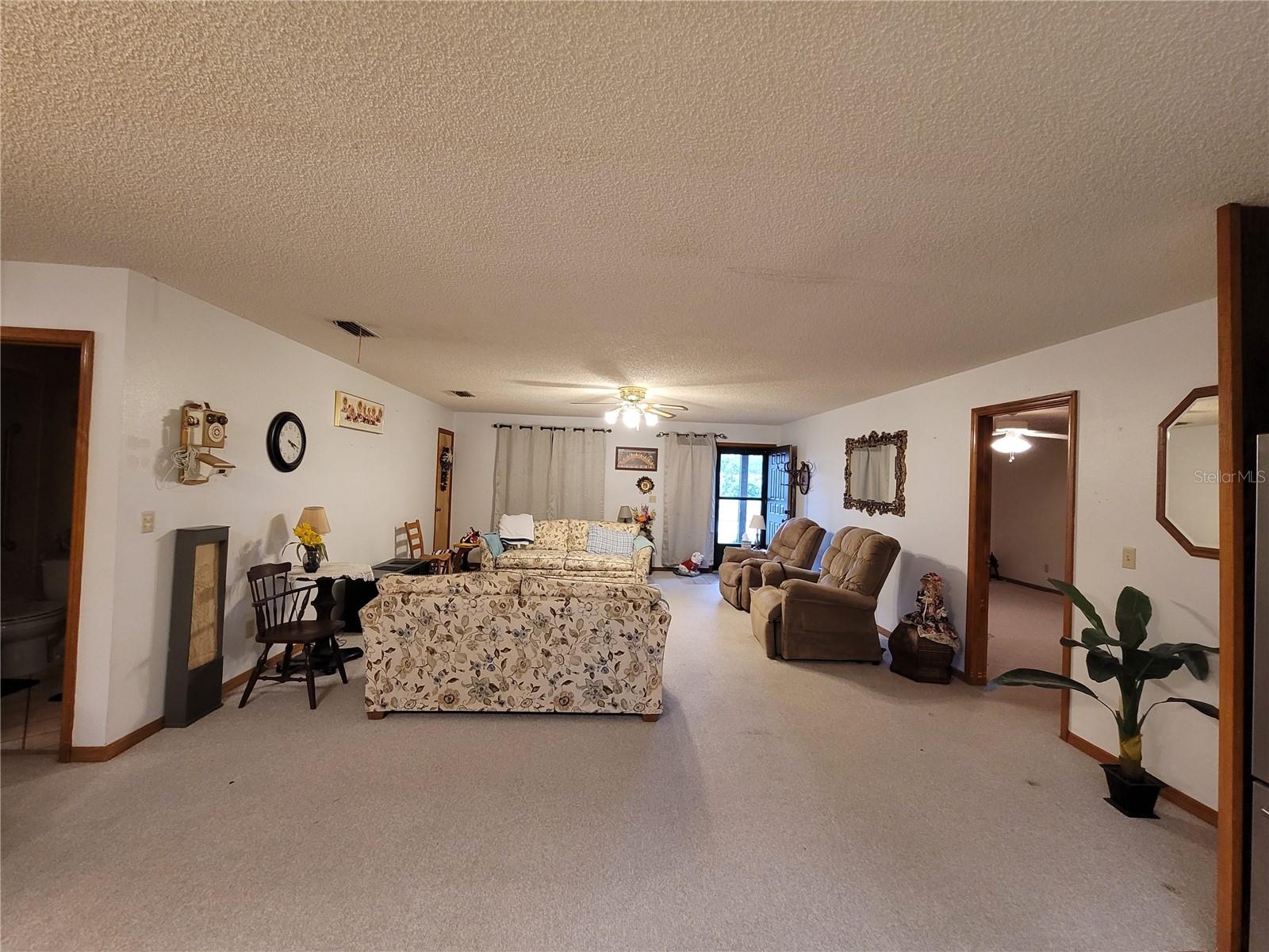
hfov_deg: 106.2
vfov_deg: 89.9
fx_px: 477
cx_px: 634
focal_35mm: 13
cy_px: 476
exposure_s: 1/40
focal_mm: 2.2
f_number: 2.2
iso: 400
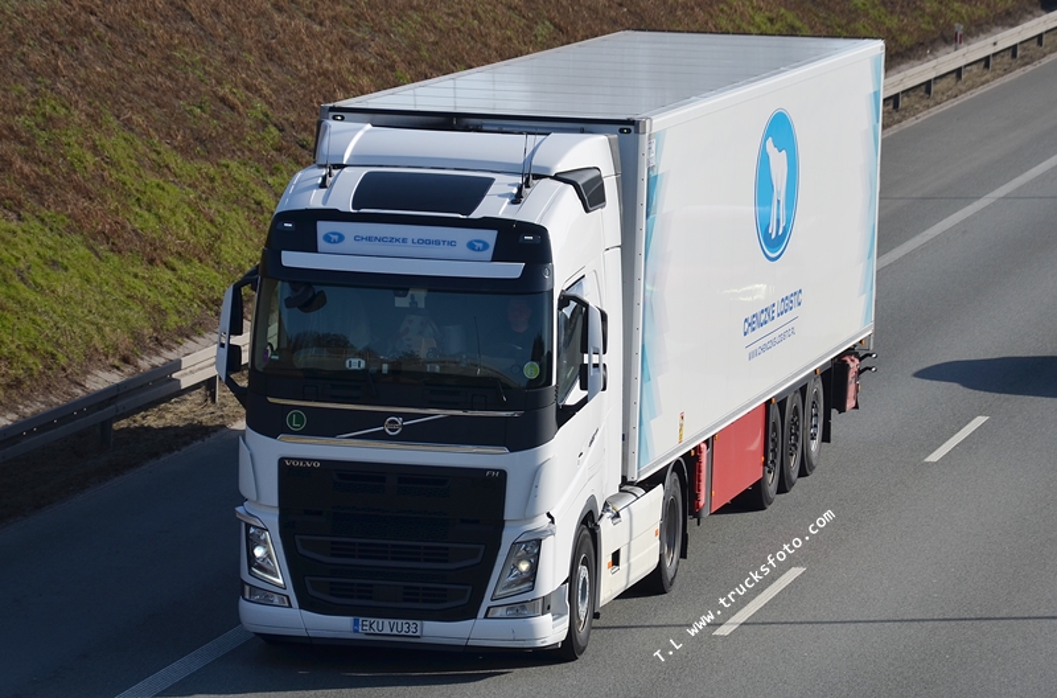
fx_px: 4610
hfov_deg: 13.1
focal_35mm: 158
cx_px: 528
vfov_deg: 8.7
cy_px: 349
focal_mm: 105
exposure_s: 1/800
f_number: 5.6
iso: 100
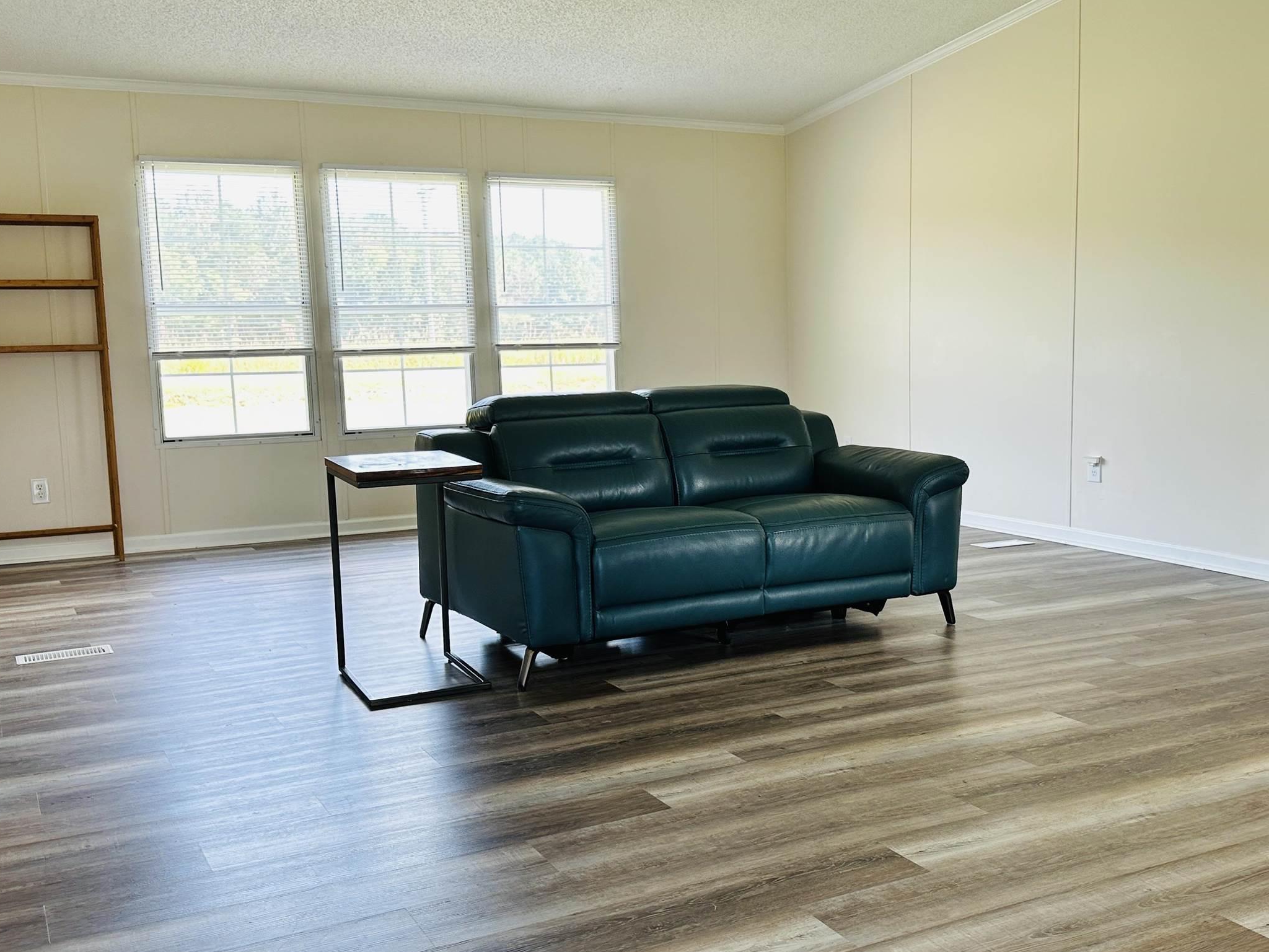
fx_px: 1320
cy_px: 505
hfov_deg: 51.3
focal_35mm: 36
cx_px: 695
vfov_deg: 39.6
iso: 80
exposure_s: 1/121
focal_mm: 6.86
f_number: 1.78
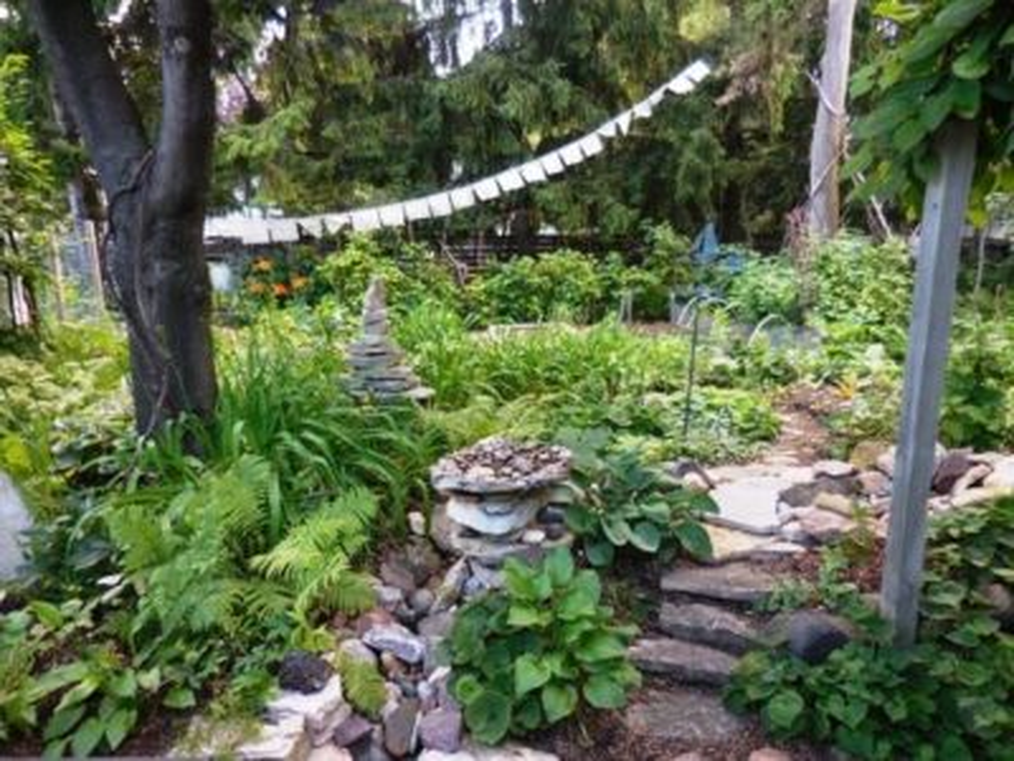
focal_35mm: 25
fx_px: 732
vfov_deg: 54.9
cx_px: 507
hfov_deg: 69.4
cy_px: 380
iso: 125
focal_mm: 4.5
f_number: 3.3
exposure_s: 1/40
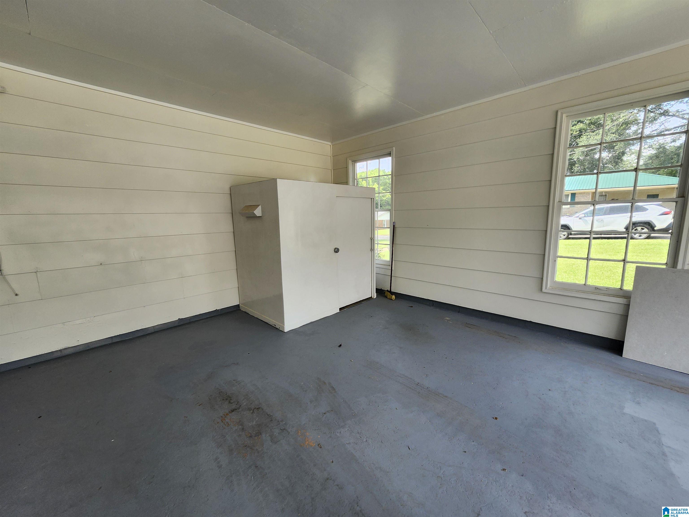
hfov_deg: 106.2
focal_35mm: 13
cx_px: 344
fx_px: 259
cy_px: 258
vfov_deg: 89.9
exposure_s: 1/179
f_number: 2.2
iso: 40
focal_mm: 1.74
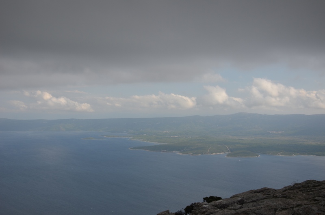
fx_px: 459
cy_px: 108
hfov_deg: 39.0
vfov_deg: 26.4
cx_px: 162
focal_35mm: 51
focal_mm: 34
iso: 180
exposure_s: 1/250
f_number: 8
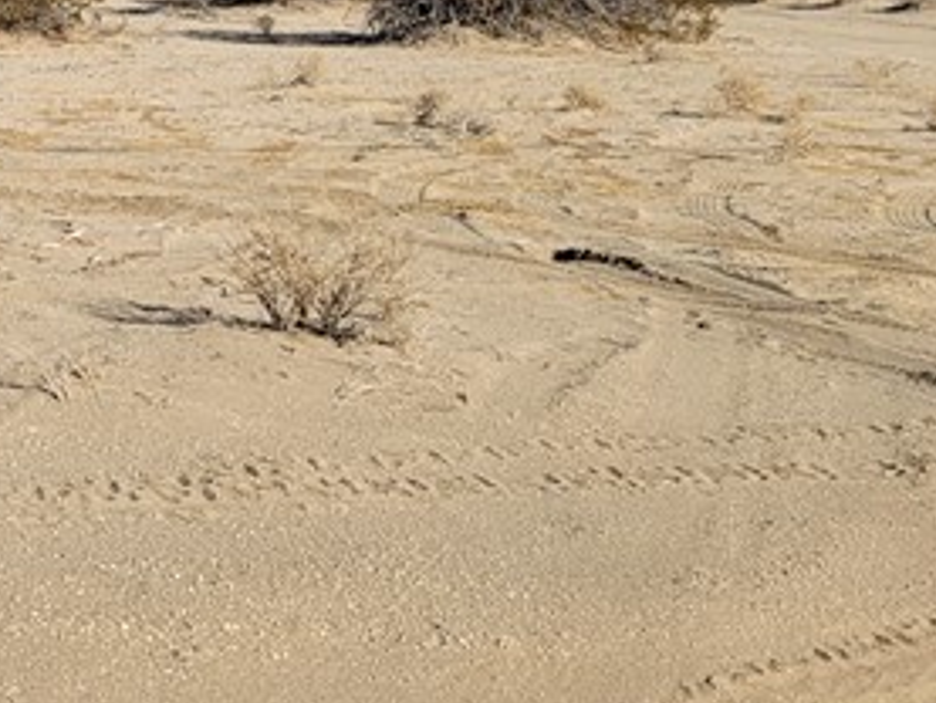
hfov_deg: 18.3
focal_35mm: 96
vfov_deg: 14.5
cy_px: -294
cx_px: -429
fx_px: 2597
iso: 40
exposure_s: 1/3300
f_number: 1.8
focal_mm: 5.4
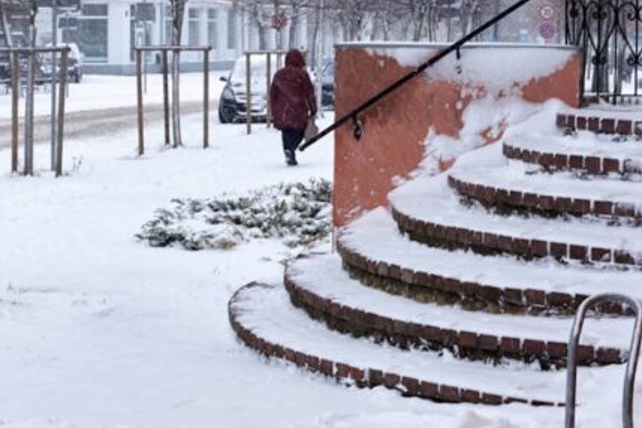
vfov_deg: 14.6
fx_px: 1674
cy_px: 218
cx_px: 129
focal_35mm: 94
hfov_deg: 21.4
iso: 100
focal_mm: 35
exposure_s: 1/50
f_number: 10
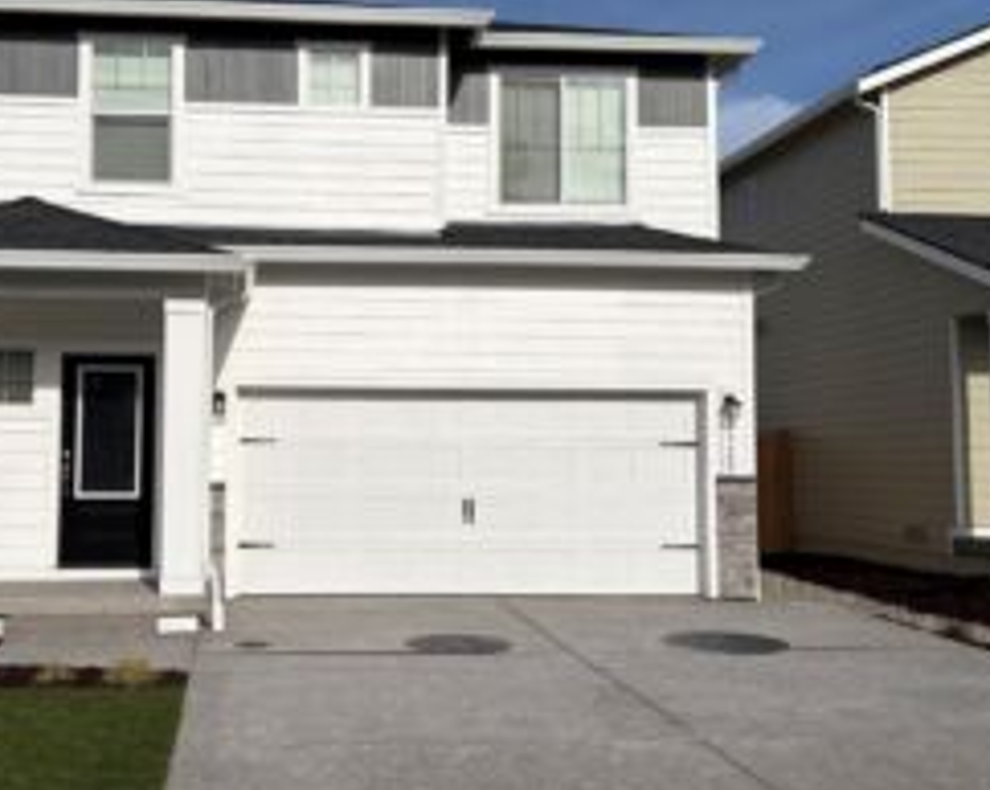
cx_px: 331
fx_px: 1229
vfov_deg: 35.6
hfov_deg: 43.3
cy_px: 377
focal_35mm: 42
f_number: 1.6
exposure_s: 1/11905
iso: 50
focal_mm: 5.96
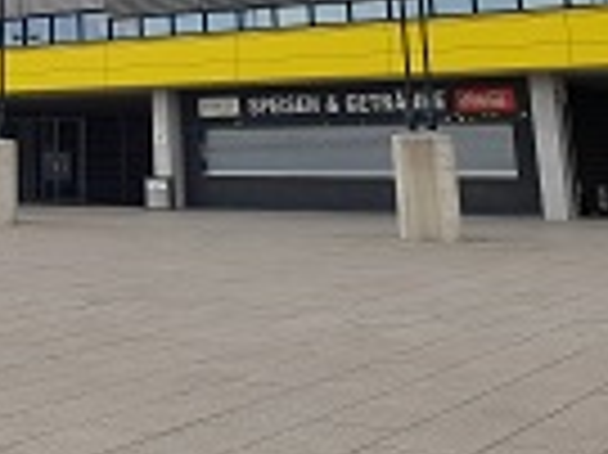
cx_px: -63
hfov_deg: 24.5
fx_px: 1299
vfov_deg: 18.1
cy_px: -184
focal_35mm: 74
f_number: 2
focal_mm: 4.6
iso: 20
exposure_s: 1/473
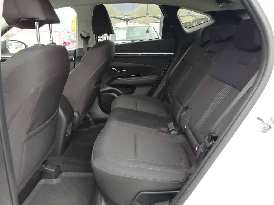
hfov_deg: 67.3
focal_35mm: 26
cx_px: 137
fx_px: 206
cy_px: 102
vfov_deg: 53.1
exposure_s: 1/40
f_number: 2.2
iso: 100
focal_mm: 3.21
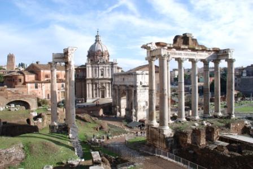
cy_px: 84
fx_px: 211
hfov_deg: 61.9
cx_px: 126
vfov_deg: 43.7
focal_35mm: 30
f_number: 7.1
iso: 100
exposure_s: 1/200
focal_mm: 20
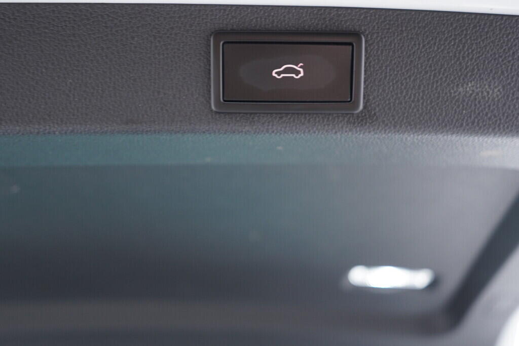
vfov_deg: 36.9
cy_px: 173
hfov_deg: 53.1
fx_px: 519
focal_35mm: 36
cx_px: 260
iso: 400
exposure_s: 1/40
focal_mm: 24
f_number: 2.8
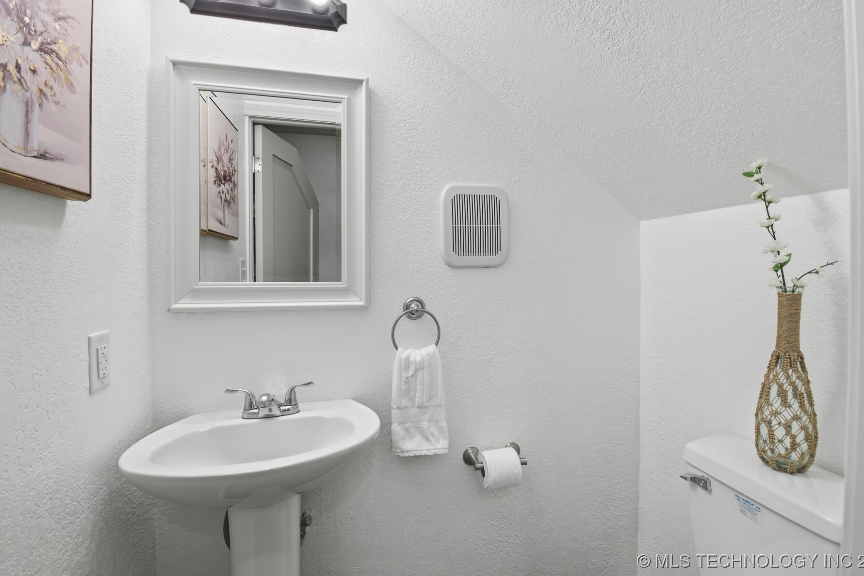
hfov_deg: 96.7
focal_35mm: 16
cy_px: 271
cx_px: 439
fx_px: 384
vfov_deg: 73.7
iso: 250
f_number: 13
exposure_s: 1/80
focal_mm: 10
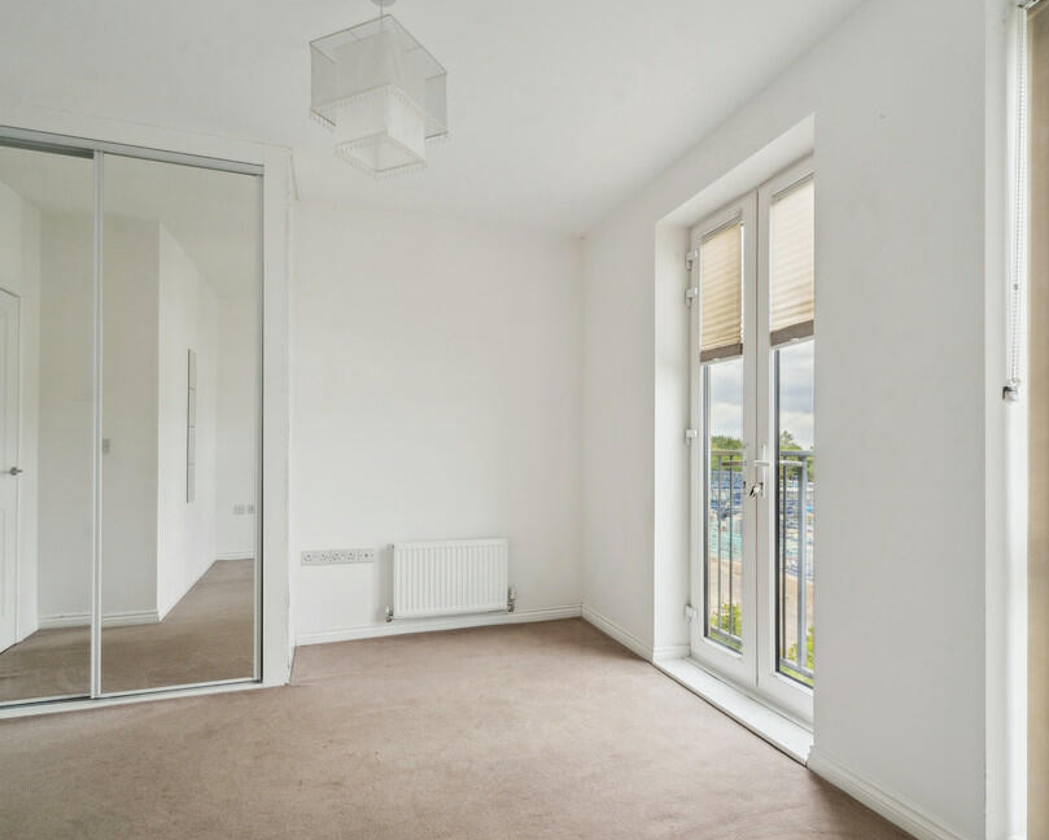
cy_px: 435
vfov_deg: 70.9
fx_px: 590
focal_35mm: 19
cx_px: 560
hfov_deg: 83.1
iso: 400
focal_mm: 16
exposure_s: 1/40
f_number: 8
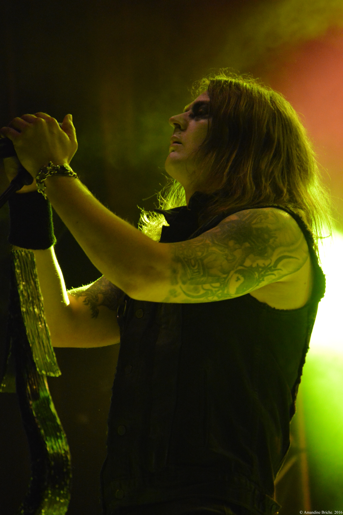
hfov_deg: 6.8
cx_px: 172
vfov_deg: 10.2
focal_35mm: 202
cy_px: 258
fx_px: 2899
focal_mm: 135
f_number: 5
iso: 3200
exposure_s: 1/80
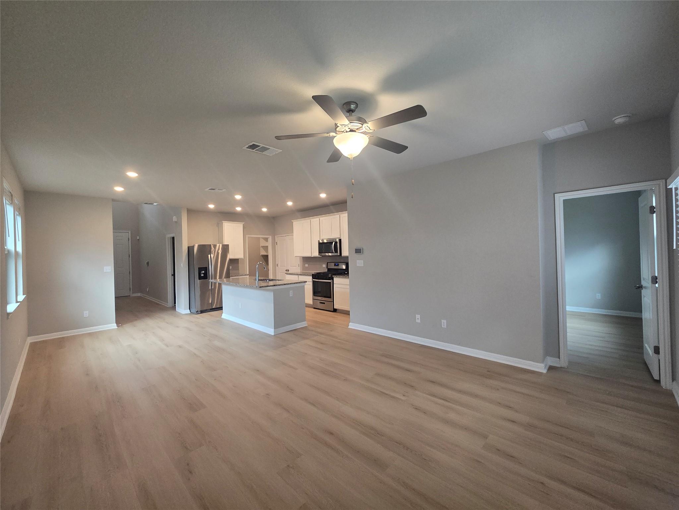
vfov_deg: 89.9
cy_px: 255
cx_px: 340
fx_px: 255
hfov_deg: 106.2
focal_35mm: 13
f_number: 2.2
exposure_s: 1/60
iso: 160
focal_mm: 2.2
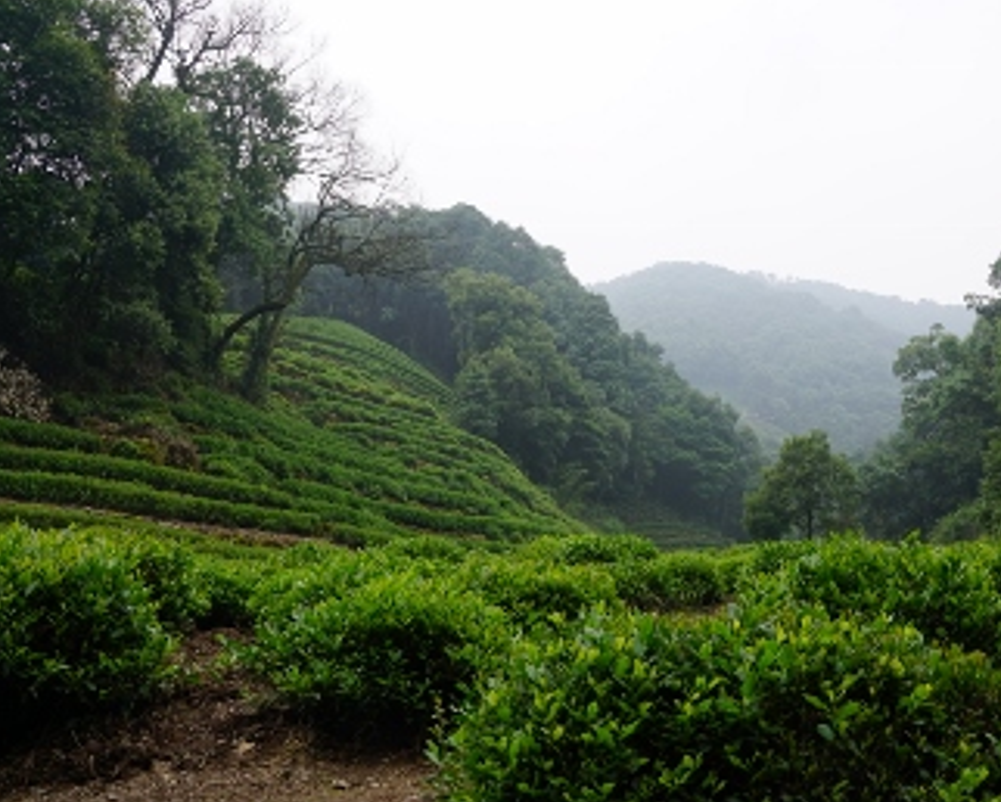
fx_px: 1038
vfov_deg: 42.3
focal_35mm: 35
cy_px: 409
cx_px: 572
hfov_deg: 51.3
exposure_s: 1/125
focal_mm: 20
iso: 100
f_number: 8
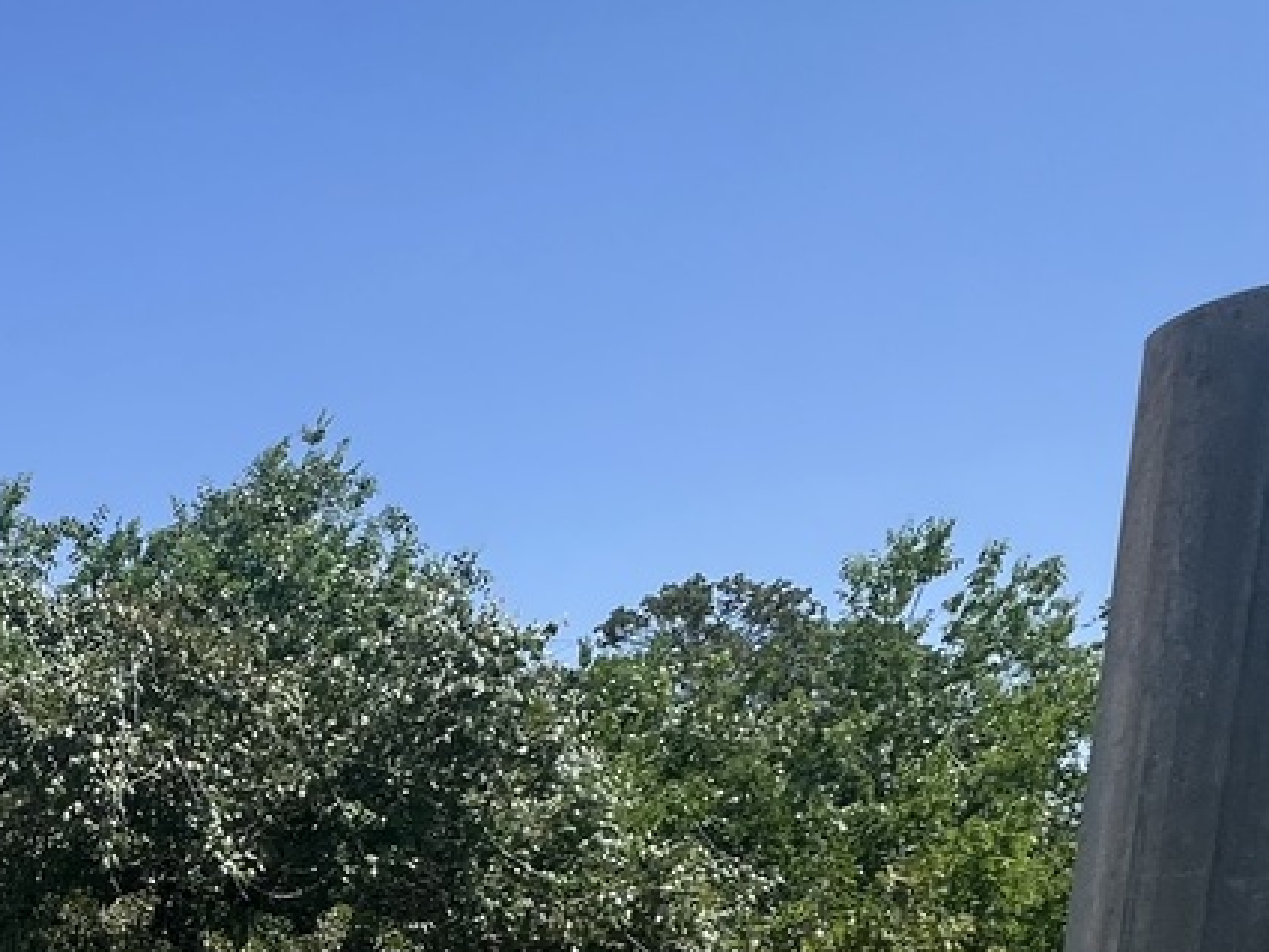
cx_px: -343
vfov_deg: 26.5
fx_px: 1613
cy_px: 1319
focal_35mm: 44
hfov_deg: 33.0
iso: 32
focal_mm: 1.57
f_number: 1.8
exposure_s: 1/1429
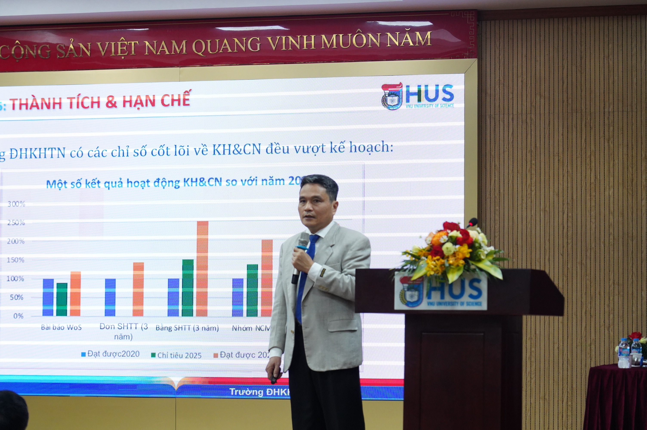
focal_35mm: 104
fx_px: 1867
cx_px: 324
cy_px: 215
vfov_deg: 13.1
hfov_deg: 19.7
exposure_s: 1/200
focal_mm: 104
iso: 5000
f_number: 5.6
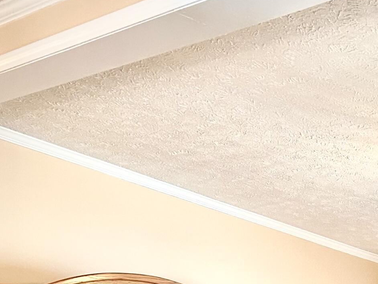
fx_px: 906
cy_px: 396
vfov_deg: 16.5
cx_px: 416
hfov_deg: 22.3
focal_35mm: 83
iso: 160
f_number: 1.5
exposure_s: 1/60
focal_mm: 5.7
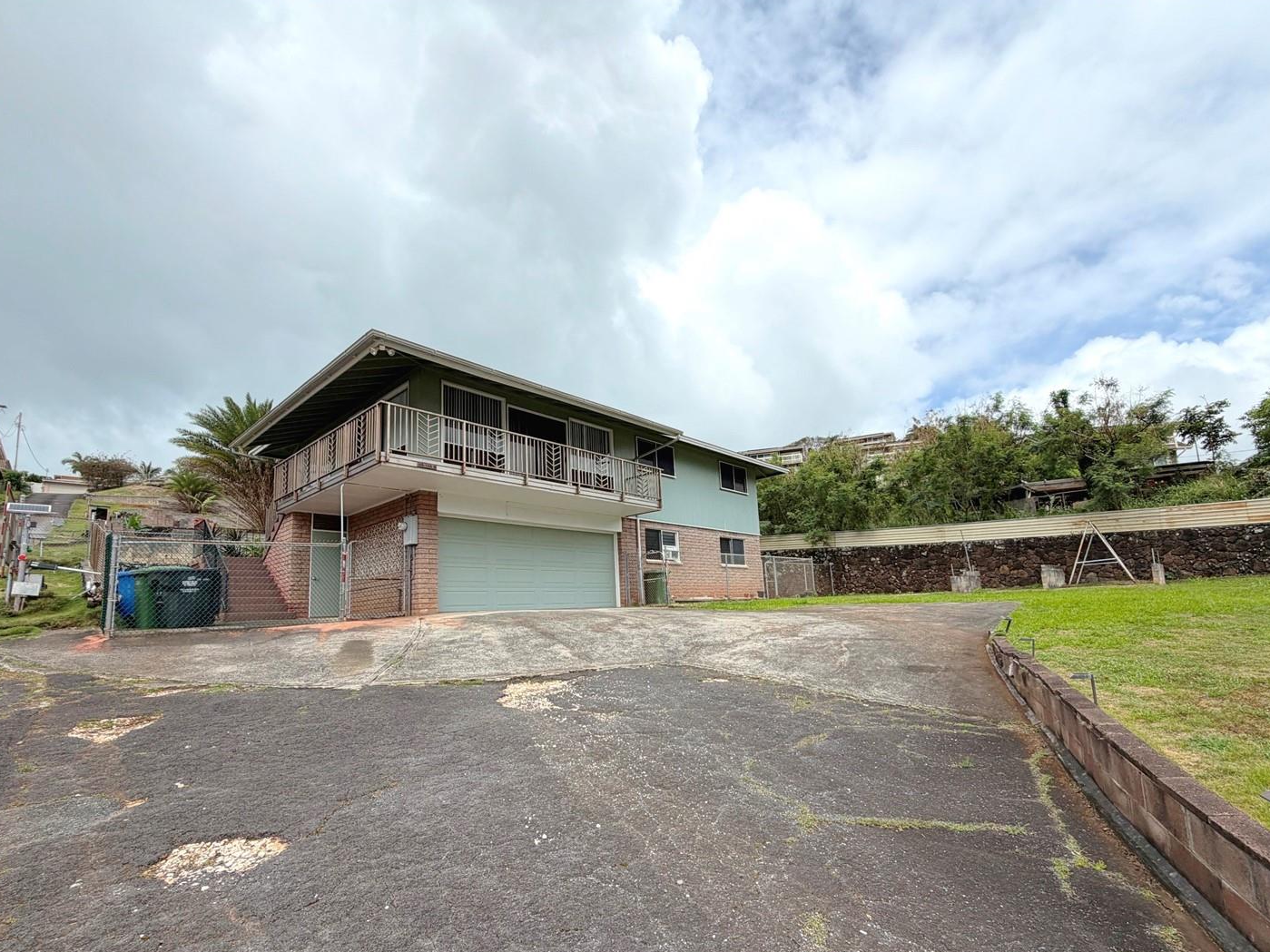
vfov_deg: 77.7
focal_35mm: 16
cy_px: 537
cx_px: 671
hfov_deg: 94.4
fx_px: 587
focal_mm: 2.22
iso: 20
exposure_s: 1/1431
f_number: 2.2
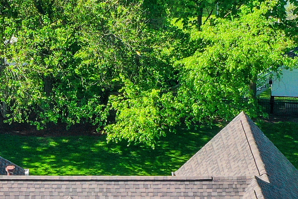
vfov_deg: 9.2
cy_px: 418
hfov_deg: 14.7
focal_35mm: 139
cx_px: 90
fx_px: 1151
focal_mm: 10.26
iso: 100
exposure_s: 1/240
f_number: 5
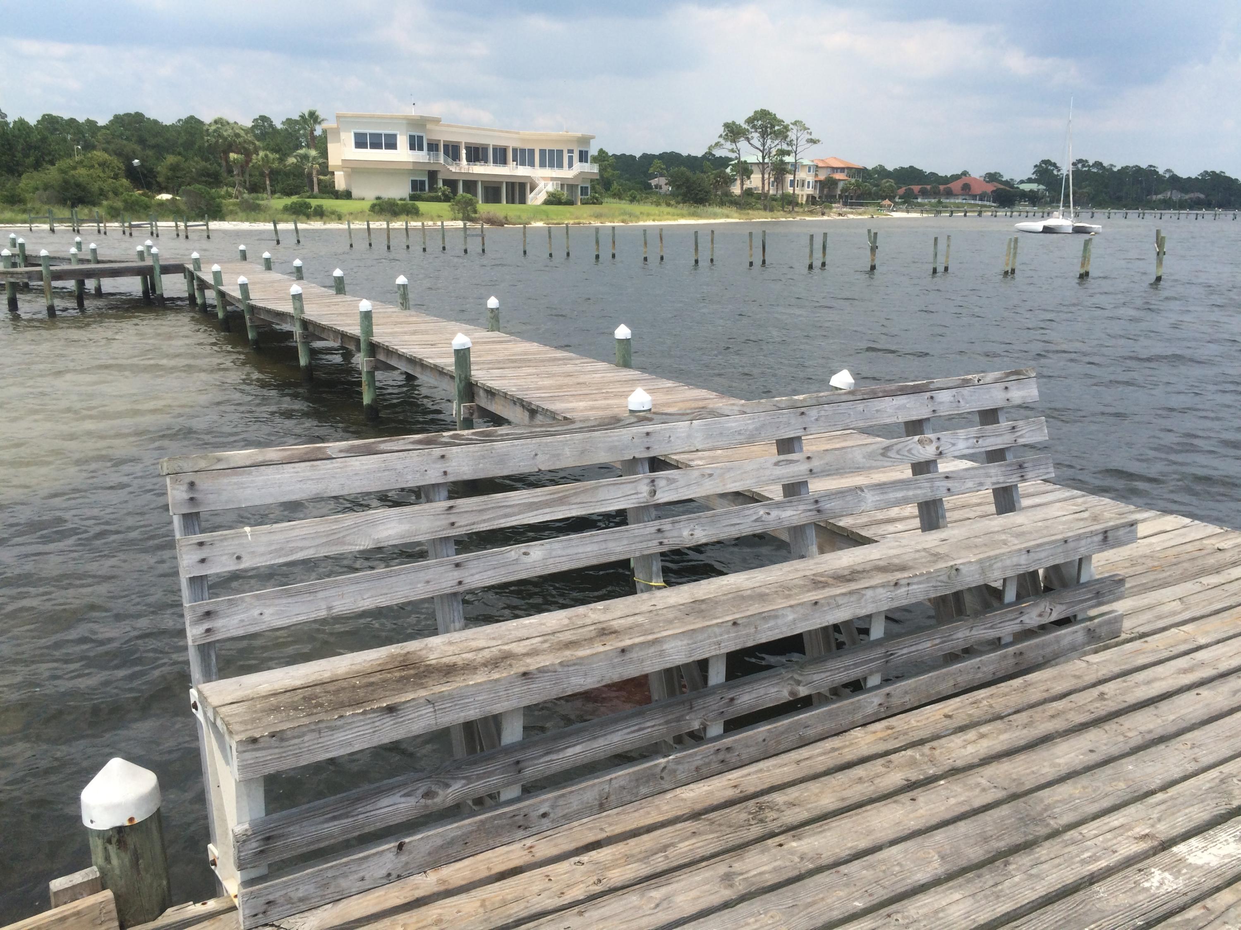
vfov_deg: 48.2
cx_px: 620
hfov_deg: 61.7
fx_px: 1040
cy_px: 465
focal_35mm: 29
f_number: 2.2
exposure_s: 1/2160
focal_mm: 4.15
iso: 32
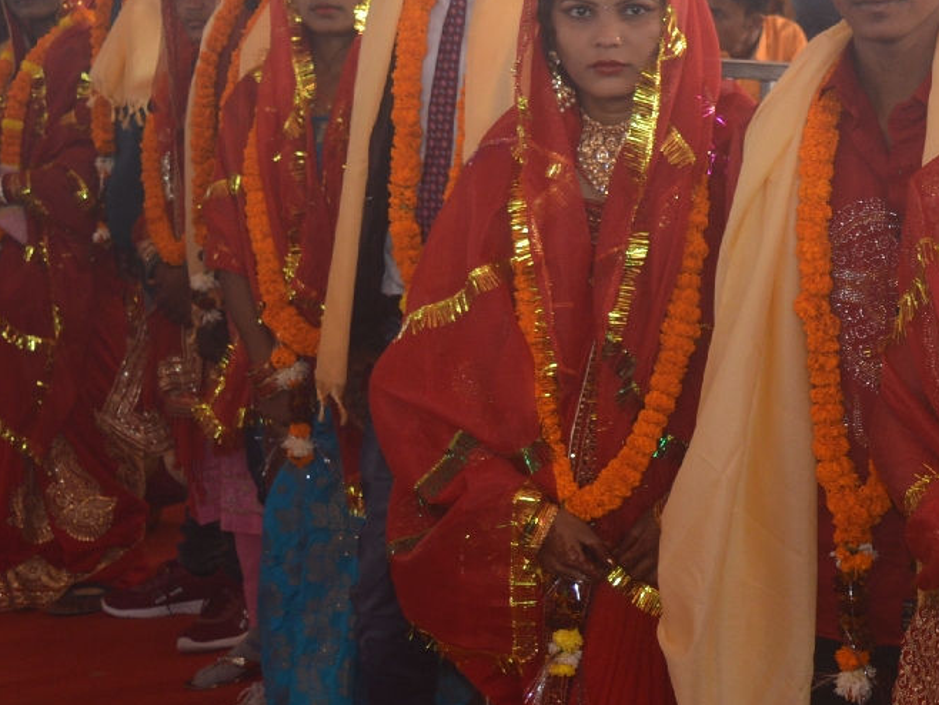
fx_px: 2469
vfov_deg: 16.2
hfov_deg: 20.7
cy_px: 305
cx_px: 980
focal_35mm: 91
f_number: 4
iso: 220
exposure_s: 1/125
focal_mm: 22
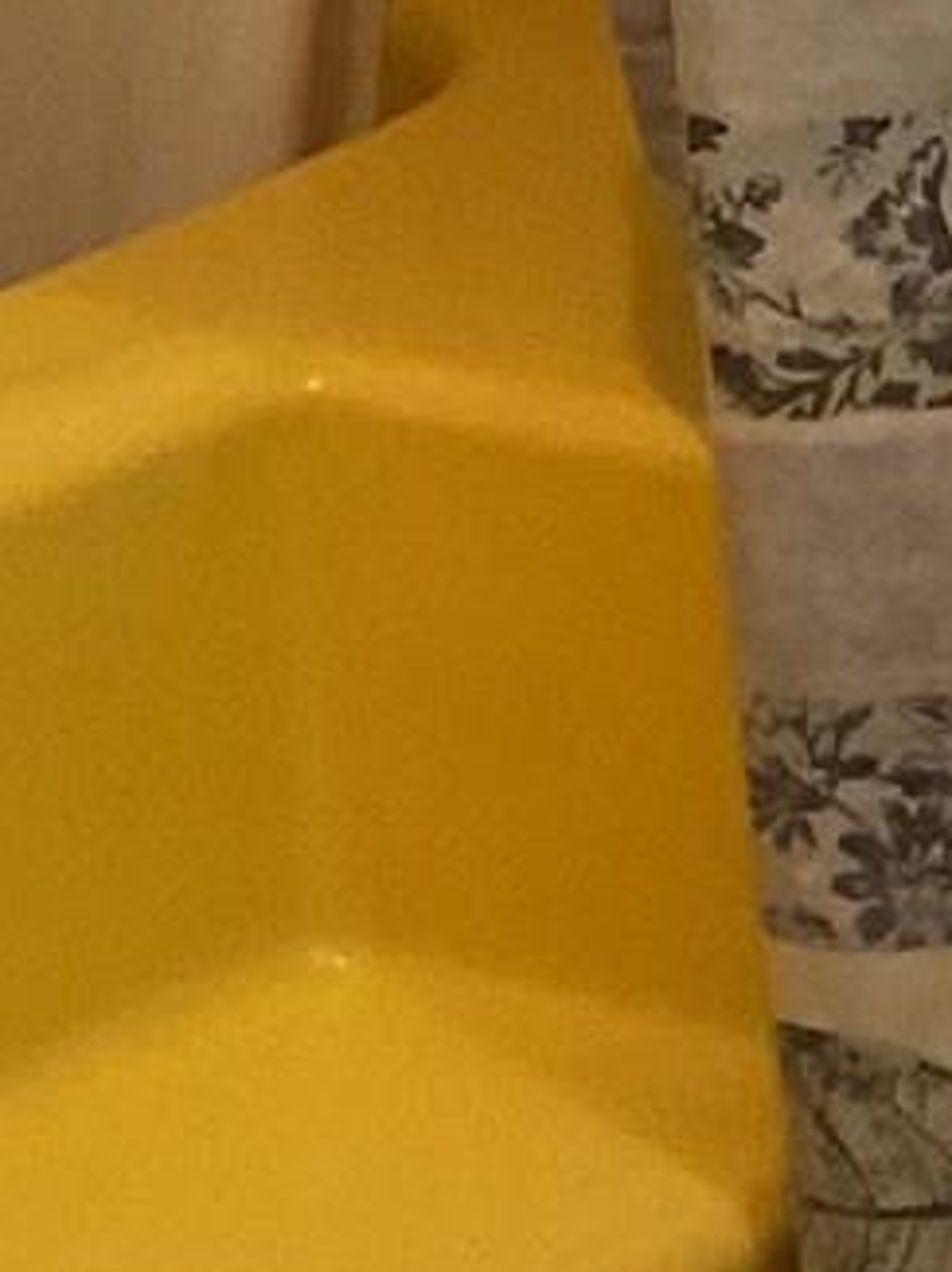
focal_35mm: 205
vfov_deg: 9.1
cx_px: -316
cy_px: -1171
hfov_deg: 7.2
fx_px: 7527
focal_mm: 3
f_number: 1.8
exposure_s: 1/60
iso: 80
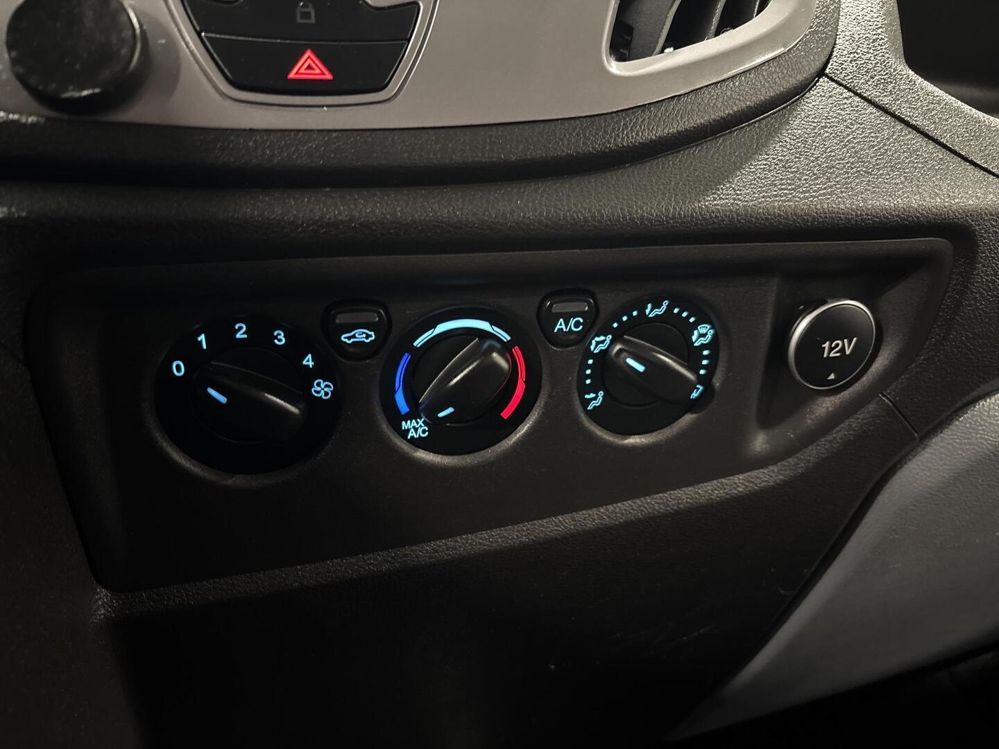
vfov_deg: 53.1
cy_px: 374
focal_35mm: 26
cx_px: 500
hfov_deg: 67.3
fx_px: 750
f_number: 1.6
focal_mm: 5.96
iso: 1000
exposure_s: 1/18
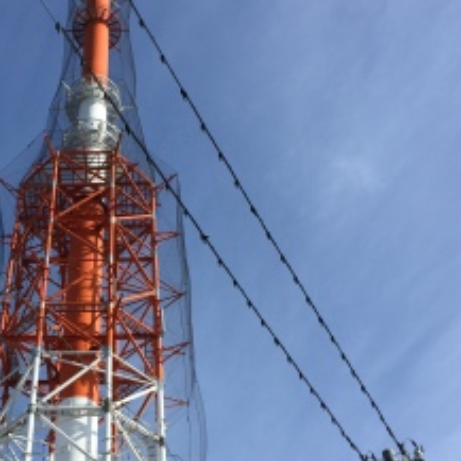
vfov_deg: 29.0
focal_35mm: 59
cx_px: 121
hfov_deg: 28.7
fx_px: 889
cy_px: 286
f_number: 2.2
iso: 32
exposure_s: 1/1883
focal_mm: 4.15
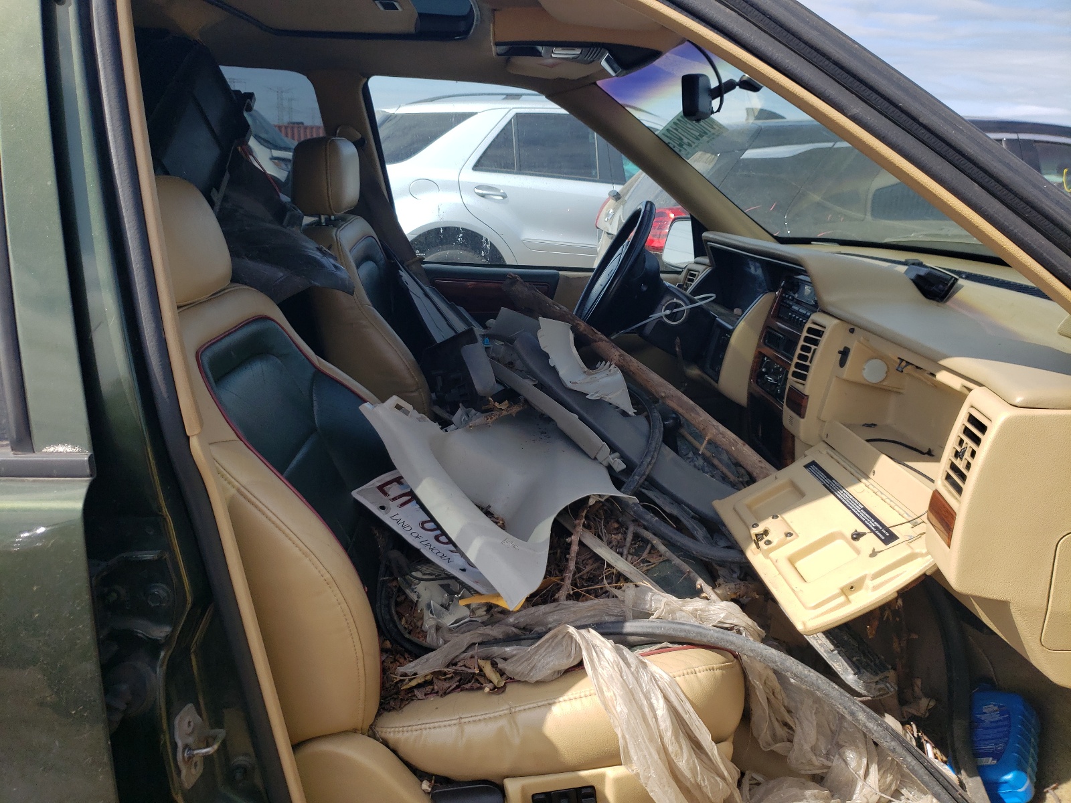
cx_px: 536
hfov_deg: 67.3
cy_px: 402
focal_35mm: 26
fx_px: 804
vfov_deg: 53.1
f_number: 1.5
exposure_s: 1/1667
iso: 50
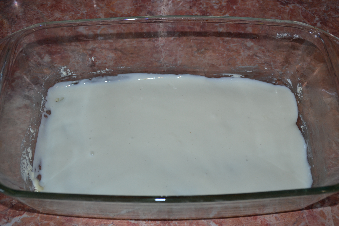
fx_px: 494
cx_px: 170
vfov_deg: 25.8
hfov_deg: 37.9
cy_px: 113
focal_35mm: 52
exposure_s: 1/60
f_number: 4.2
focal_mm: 35
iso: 360
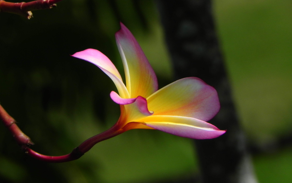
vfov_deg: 1.8
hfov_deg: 2.8
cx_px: 150
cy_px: 97
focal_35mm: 742
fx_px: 5905
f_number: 8
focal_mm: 120
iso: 160
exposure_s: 1/494
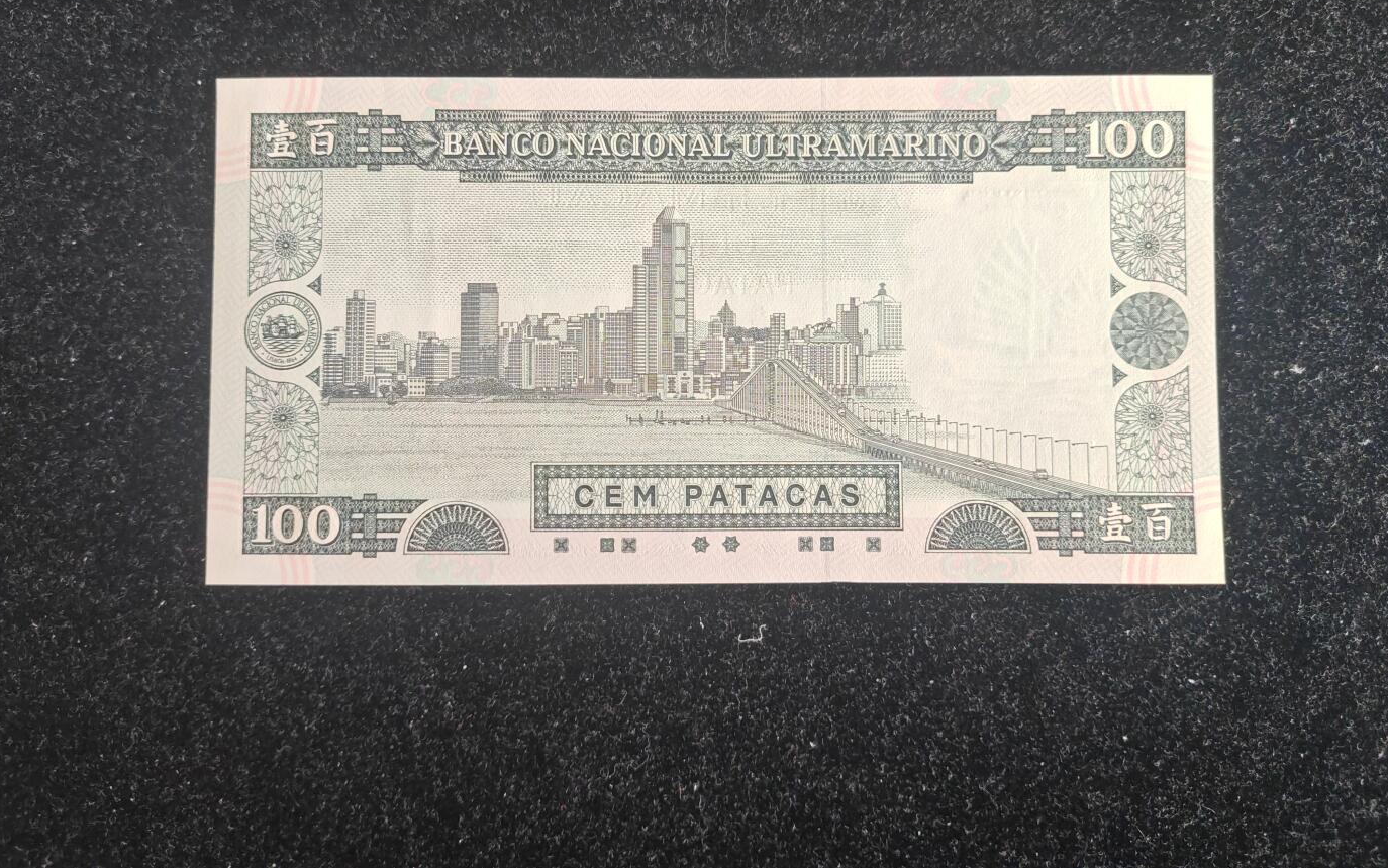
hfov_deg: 68.4
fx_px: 1021
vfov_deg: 45.7
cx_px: 696
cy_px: 339
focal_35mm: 27
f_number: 1.9
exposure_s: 1/100
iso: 160
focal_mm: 5.3
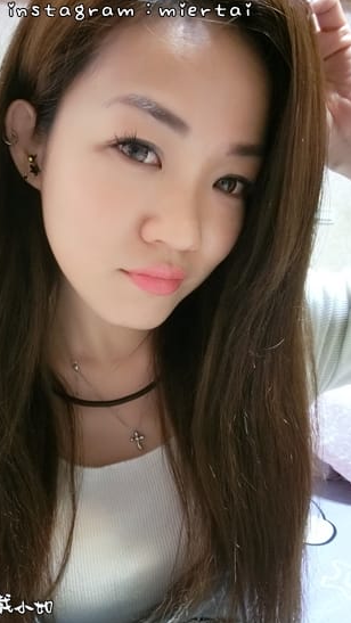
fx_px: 380
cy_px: 312
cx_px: 136
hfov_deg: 49.2
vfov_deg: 78.7
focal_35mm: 23
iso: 1000
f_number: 2.8
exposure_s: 1/20
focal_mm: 4.58
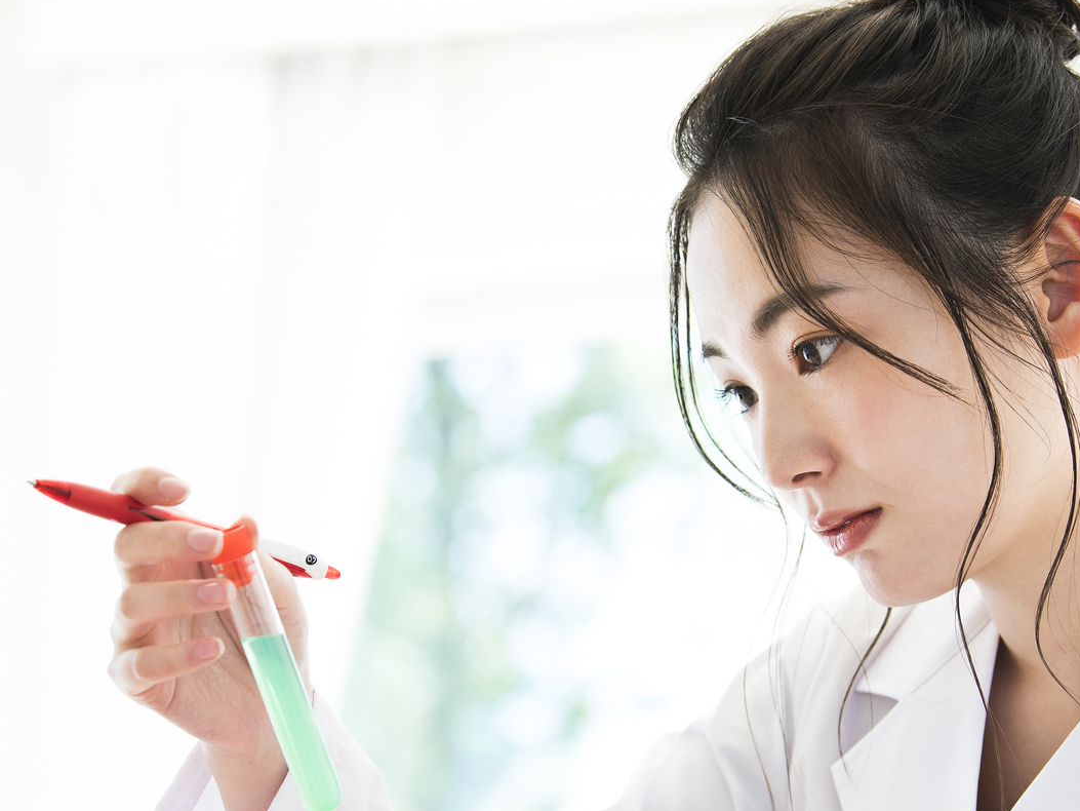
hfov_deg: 14.4
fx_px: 4275
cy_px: 524
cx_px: 533
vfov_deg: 10.8
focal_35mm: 137
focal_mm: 75
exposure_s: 1/200
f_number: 4
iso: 250
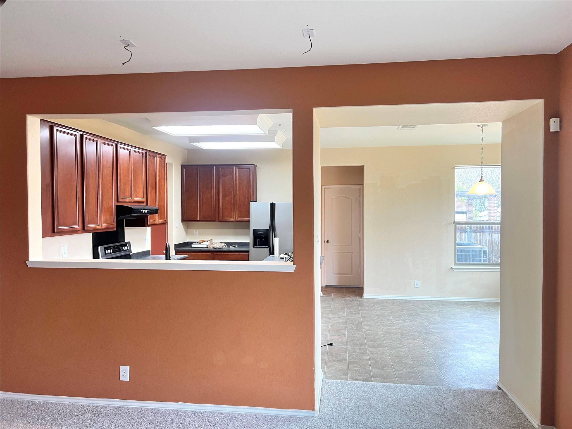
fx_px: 430
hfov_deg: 67.3
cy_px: 214
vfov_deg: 53.1
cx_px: 286
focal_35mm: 26
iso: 100
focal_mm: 5.7
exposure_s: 1/60
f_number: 1.5
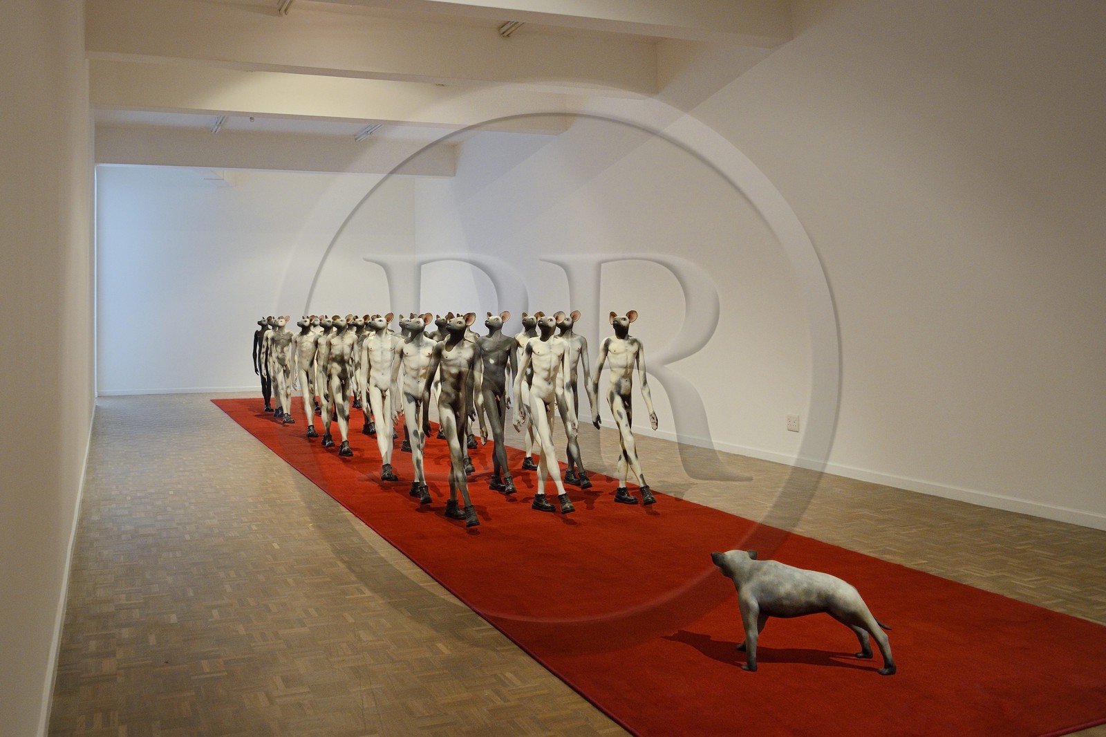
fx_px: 737
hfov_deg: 73.8
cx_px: 553
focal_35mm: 24
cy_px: 368
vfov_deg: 53.1
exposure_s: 1/20
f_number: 4.5
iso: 1600
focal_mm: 24
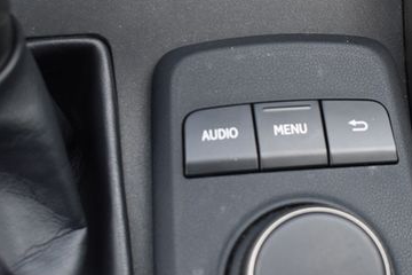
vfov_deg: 17.1
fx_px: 915
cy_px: 145
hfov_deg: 25.3
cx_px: 254
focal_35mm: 80
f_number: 4.2
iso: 1000
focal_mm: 30
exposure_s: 1/125
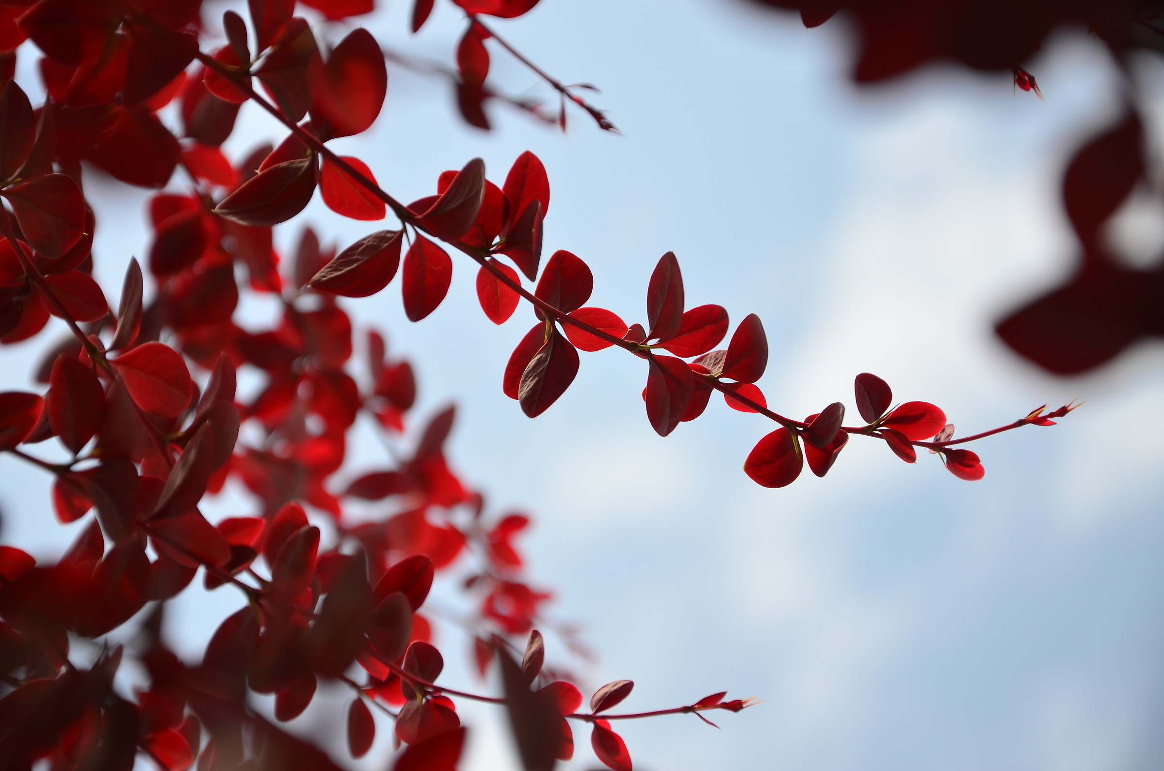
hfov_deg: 14.9
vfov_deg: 9.9
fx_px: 4452
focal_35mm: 138
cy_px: 386
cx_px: 582
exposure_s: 1/800
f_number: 5.6
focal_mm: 92
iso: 100
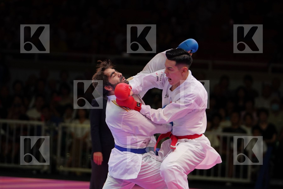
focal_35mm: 228
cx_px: 142
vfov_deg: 6.0
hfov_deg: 9.0
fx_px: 1792
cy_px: 94
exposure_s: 1/1000
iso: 800
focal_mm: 152
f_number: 2.8
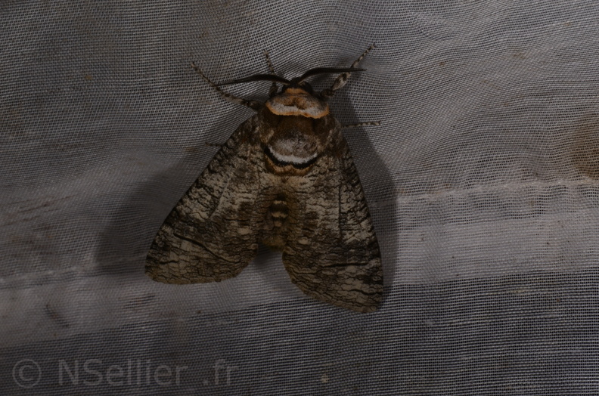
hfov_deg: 16.1
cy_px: 198
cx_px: 300
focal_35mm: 128
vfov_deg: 10.7
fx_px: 2116
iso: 100
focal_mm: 85
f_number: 32
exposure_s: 1/60
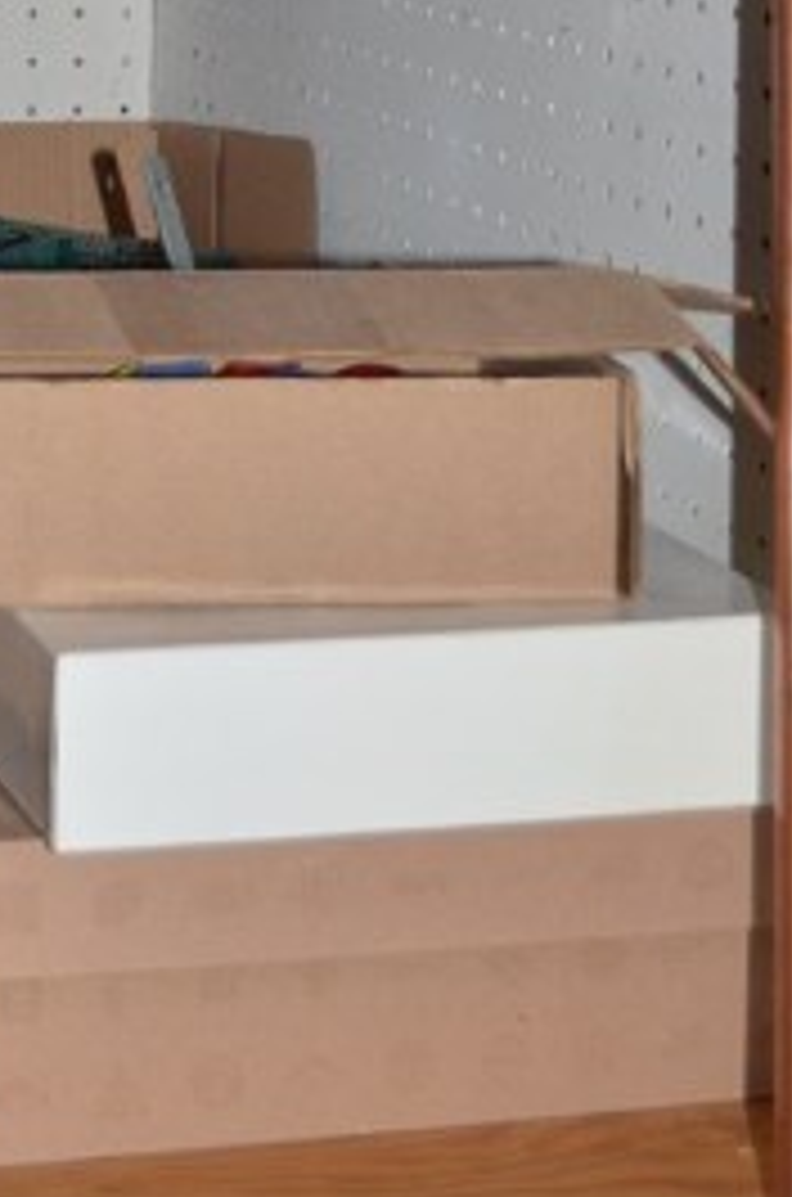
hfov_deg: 12.8
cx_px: -140
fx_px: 3450
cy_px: -472
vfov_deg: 18.0
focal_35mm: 104
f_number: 4
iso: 800
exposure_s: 1/60
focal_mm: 24
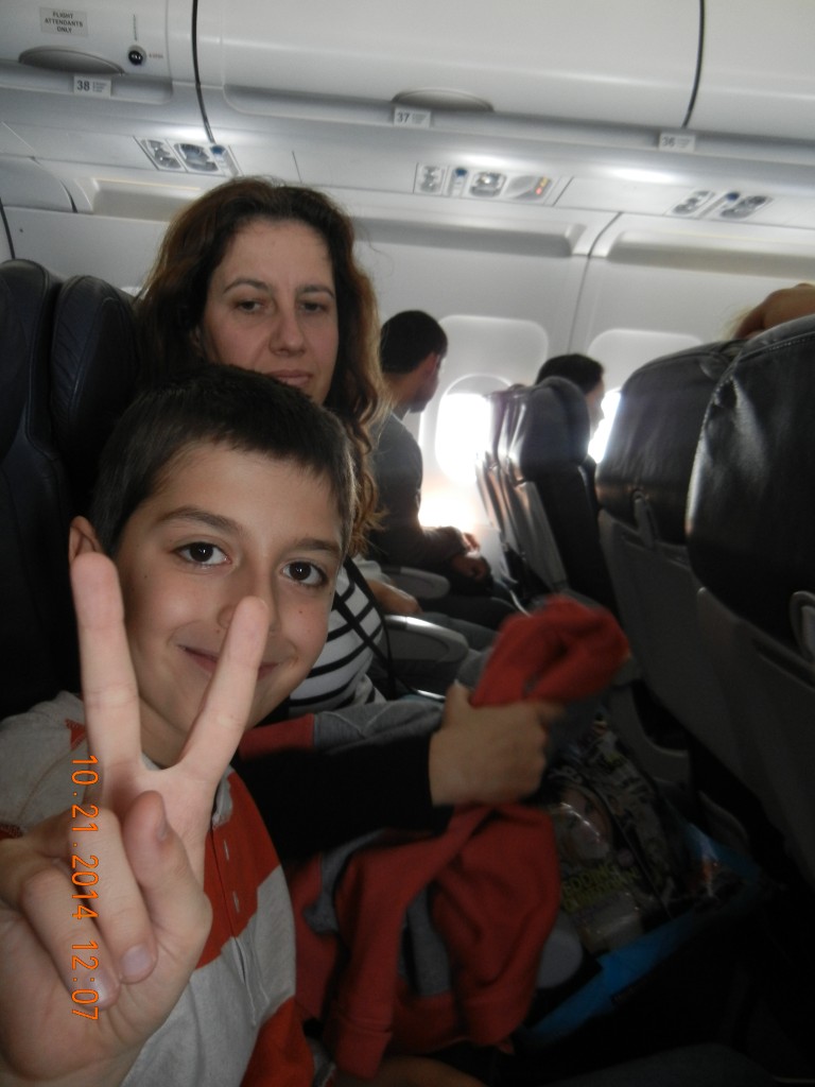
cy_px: 544
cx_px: 408
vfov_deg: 60.0
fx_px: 942
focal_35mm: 30
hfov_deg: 46.8
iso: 400
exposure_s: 1/56.4
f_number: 3.5
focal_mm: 5.4
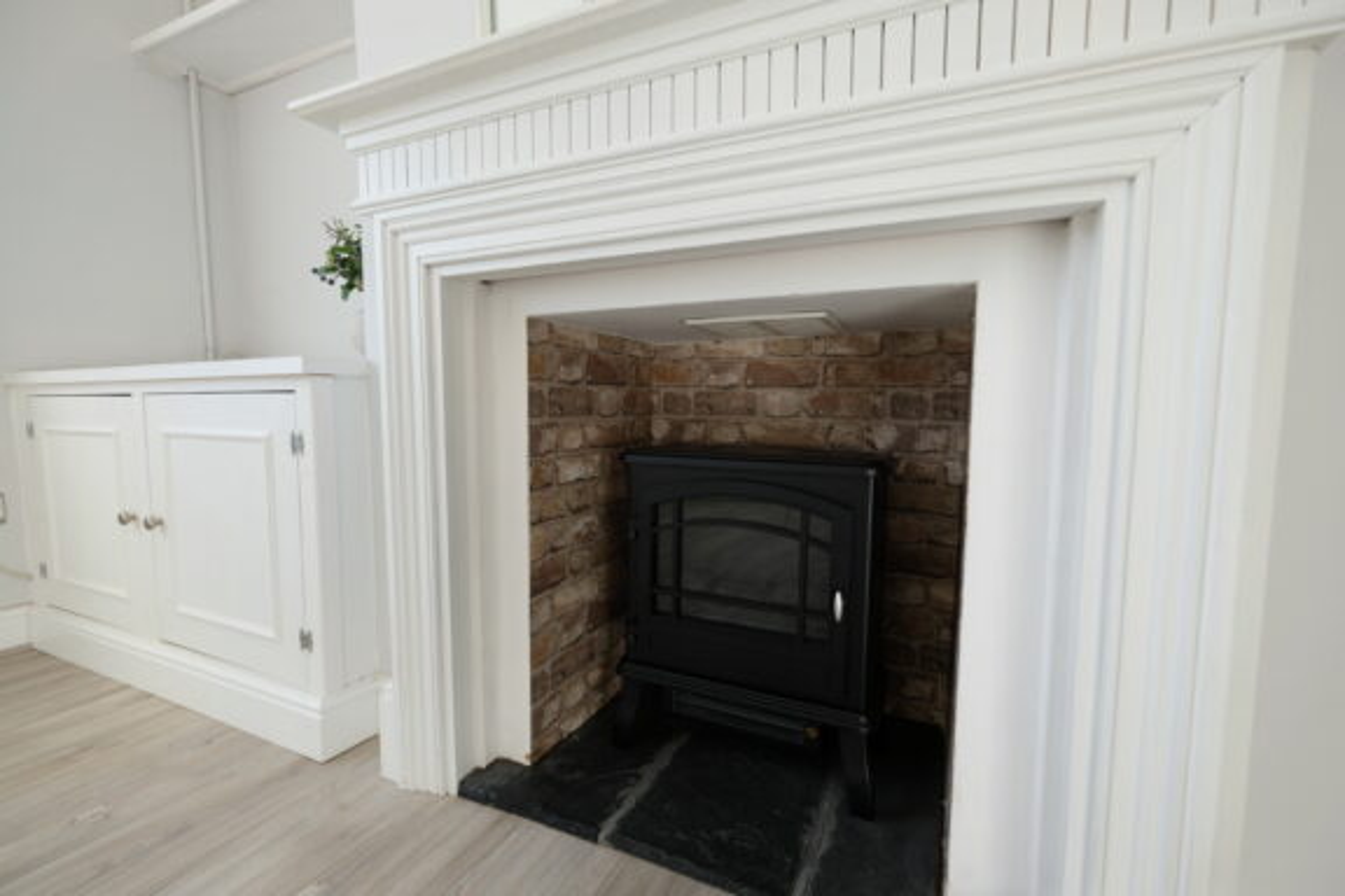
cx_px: 672
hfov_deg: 100.4
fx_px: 560
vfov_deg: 77.3
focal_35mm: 15
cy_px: 448
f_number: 4
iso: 200
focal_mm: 10
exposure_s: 1/85
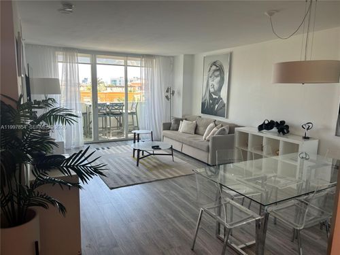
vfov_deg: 53.1
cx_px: 170
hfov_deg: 67.3
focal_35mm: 26
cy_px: 128
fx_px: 255
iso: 40
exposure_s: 1/167
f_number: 1.5
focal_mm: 5.7
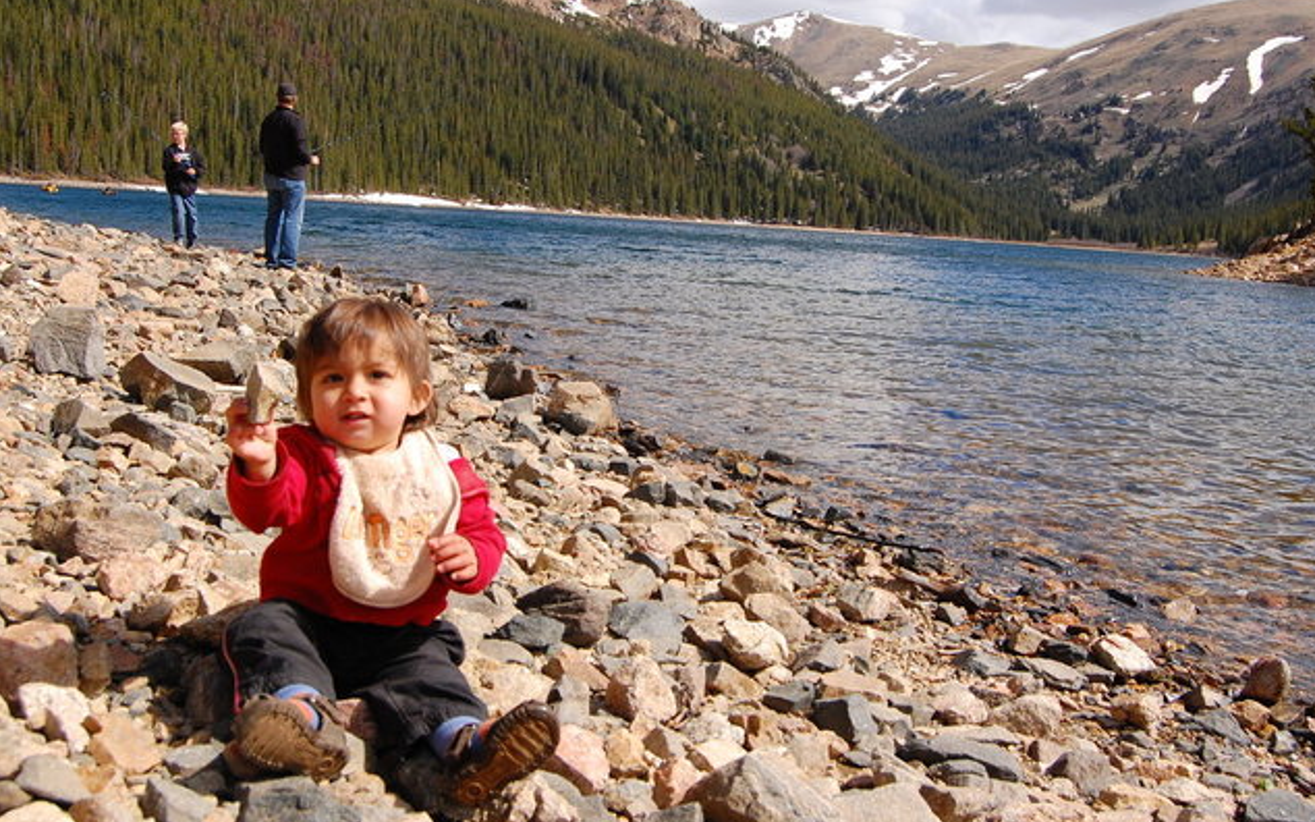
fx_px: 1326
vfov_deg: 34.4
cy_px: 401
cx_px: 662
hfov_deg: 52.8
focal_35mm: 37
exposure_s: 1/500
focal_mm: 24
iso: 400
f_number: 11
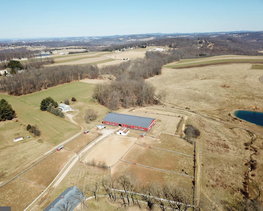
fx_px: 218
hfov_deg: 62.1
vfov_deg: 51.5
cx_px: 121
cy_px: 109
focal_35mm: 28
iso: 100
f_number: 2.2
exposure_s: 1/1524
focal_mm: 4.73
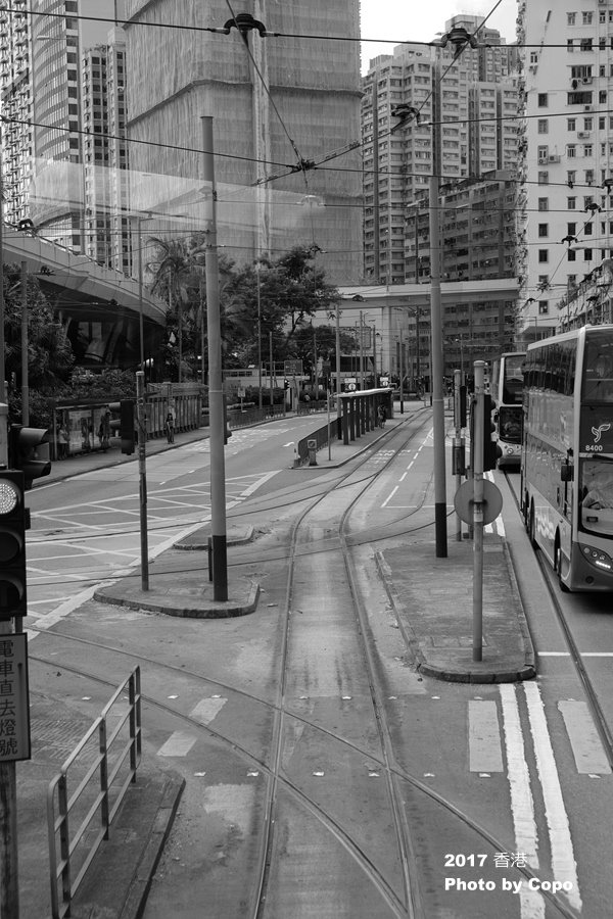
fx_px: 1251
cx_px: 306
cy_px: 460
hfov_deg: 27.5
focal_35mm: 49
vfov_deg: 40.3
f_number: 4.5
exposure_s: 1/420
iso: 200
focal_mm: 32.9
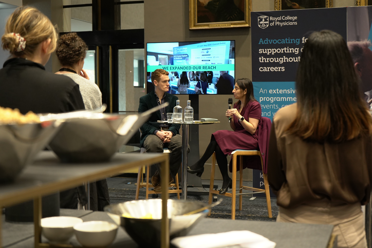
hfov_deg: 35.6
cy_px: 124
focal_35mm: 56
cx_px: 186
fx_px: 579
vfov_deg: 24.2
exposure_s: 1/100
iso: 2500
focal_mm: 56
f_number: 5
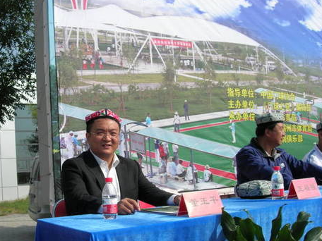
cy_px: 139
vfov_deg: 29.1
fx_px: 465
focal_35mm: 50
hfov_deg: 37.9
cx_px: 114
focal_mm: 7.8
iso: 64
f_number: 4.8
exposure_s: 1/633
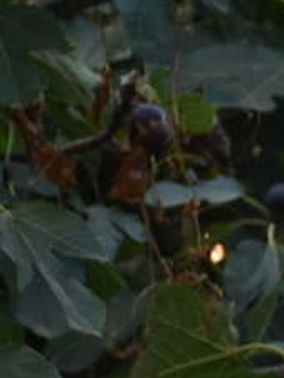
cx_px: 593
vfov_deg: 4.3
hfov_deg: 3.2
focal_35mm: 461
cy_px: 415
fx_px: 5038
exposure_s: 1/80
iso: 400
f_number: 5.3
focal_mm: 80
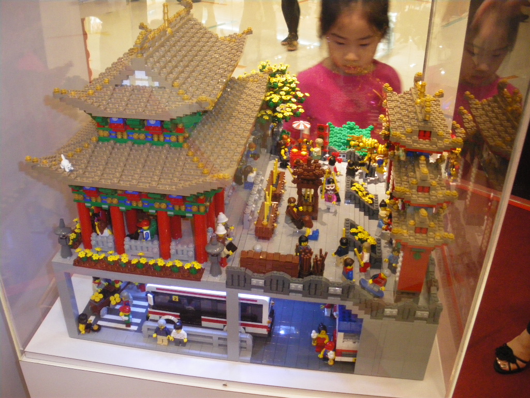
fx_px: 551
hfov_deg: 51.4
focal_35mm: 36
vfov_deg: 39.7
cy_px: 199
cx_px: 265
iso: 400
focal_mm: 6.3
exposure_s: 1/50
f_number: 3.5
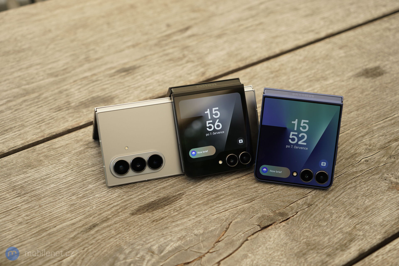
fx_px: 643
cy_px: 133
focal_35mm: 58
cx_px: 200
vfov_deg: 23.4
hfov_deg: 34.5
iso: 100
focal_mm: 58
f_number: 5
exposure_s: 1/100
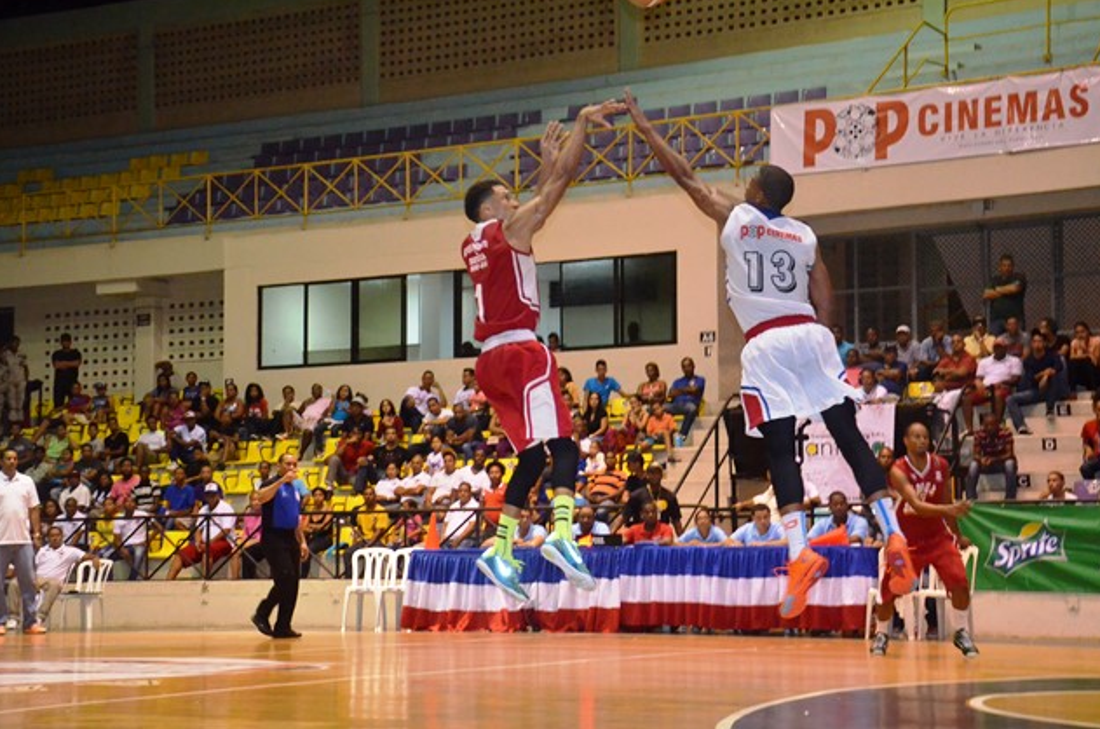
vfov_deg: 18.6
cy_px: 361
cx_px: 547
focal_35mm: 73
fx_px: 2226
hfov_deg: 27.8
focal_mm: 48
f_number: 5
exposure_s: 1/125
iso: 3200
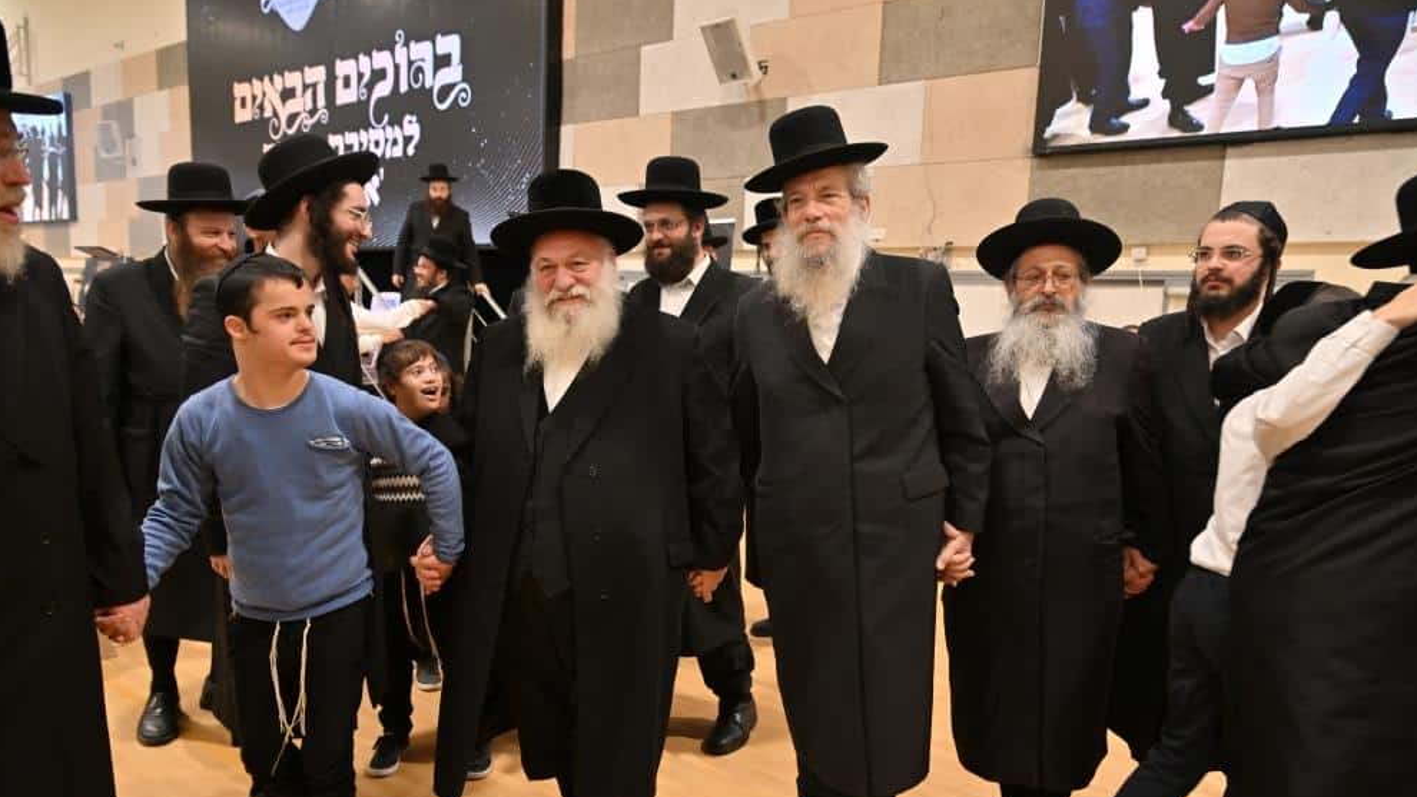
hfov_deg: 71.9
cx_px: 704
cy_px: 460
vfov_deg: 44.3
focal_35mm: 26
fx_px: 977
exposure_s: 1/160
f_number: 4
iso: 500
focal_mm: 24
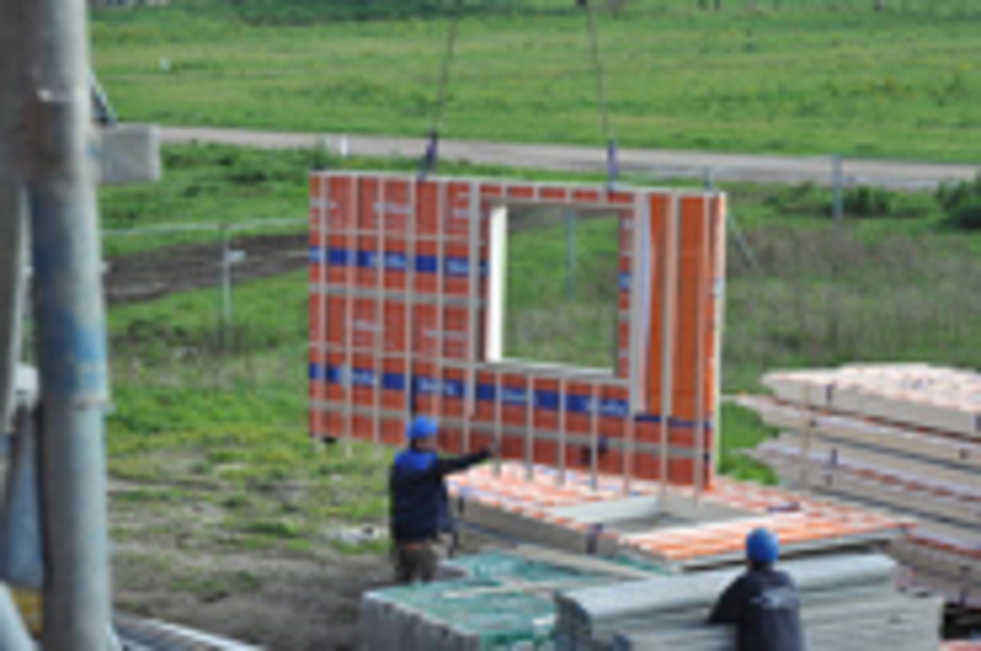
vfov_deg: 13.0
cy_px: 326
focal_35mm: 105
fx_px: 2857
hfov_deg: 19.5
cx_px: 490
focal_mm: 70
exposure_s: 1/160
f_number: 10
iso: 250
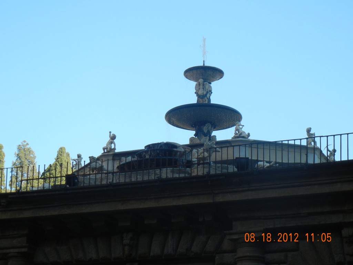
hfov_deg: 19.3
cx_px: 176
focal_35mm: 102
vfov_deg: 14.5
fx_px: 1040
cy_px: 132
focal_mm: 18.3
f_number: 4.5
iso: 160
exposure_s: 1/289
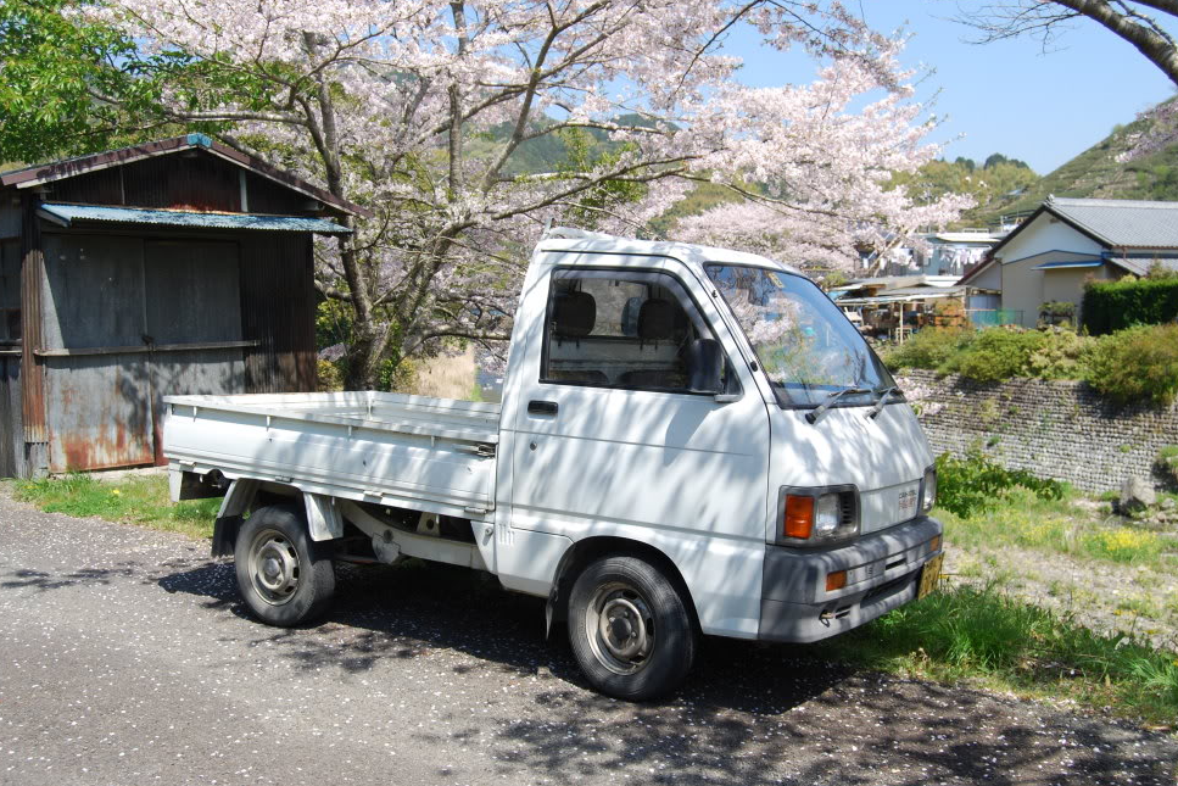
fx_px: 1195
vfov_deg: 36.4
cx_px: 587
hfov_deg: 52.5
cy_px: 374
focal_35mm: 37
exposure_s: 1/200
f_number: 7.1
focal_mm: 23
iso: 100
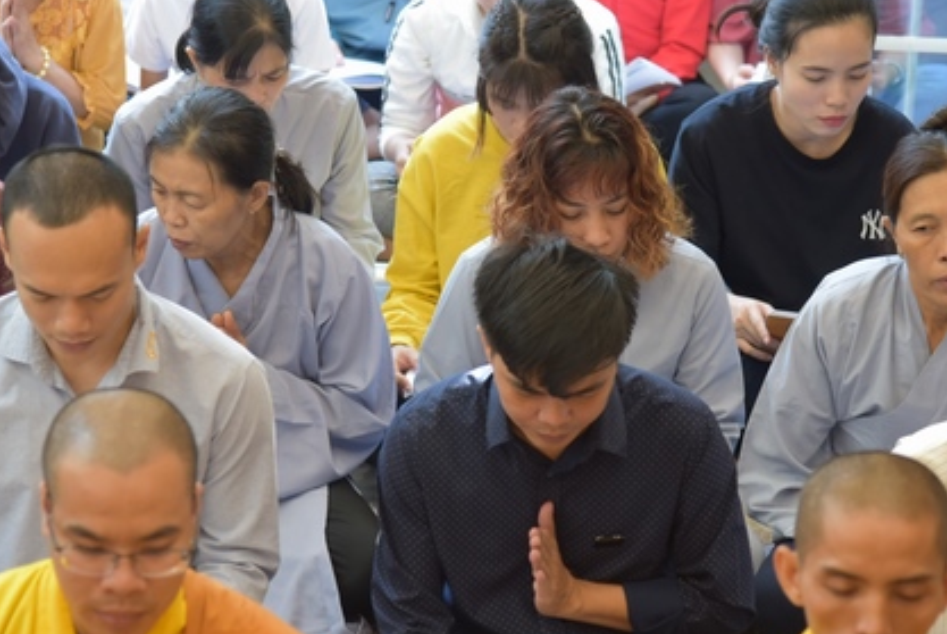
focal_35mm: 148
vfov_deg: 9.3
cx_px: 488
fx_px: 3897
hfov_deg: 13.9
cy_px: 266
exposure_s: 1/60
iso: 1250
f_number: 4
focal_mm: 95
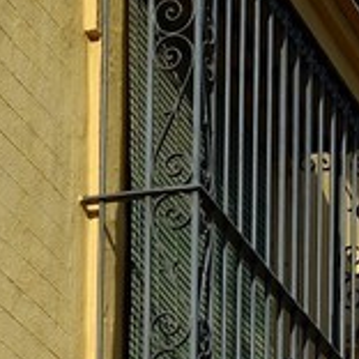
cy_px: 1162
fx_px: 3473
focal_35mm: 296
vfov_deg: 5.5
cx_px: 314
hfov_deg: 5.9
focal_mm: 34
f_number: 13
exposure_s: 1/200
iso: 200
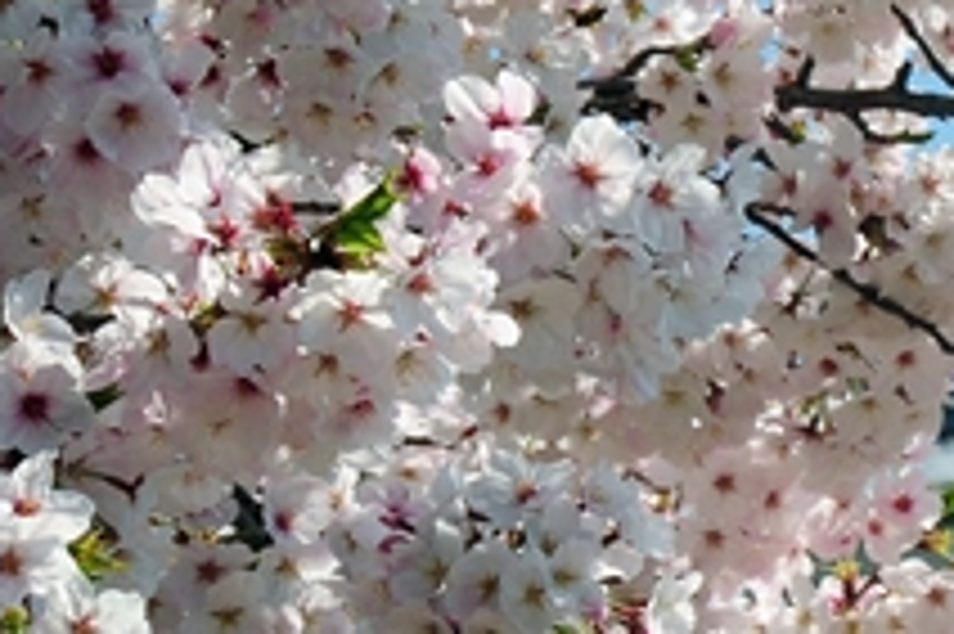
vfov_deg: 3.2
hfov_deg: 4.8
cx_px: 1786
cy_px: 362
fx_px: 11224
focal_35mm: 424
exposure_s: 1/500
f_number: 11
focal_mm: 75
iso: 400
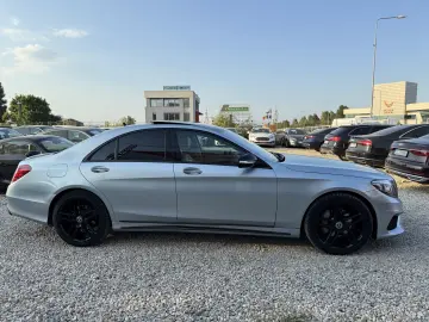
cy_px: 161
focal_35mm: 24
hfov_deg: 71.6
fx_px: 297
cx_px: 214
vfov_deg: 56.8
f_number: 1.78
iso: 80
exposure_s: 1/1493
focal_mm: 6.76
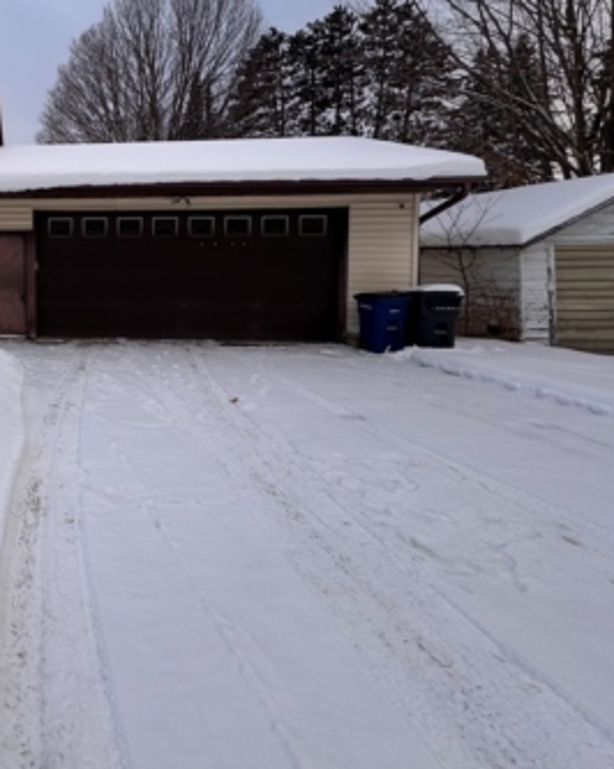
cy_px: 277
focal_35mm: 24
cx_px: -12
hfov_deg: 47.7
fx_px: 546
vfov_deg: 68.9
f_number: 2.2
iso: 40
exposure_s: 1/111
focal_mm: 2.22
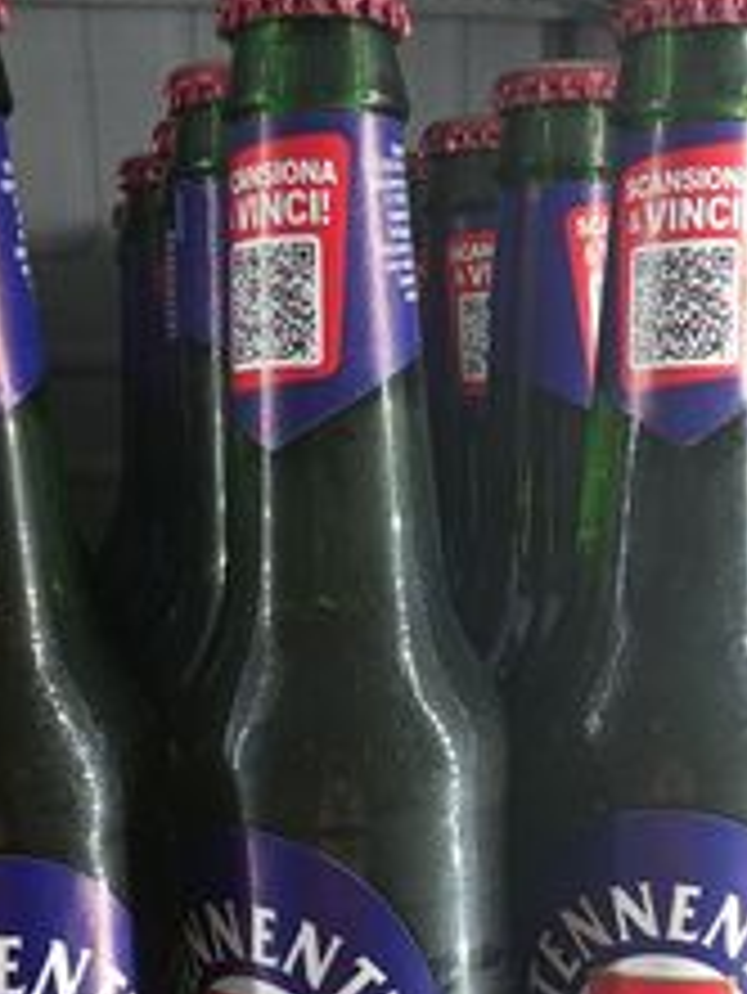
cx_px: 428
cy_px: 902
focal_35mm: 54
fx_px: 1552
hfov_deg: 27.0
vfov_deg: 33.6
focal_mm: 2.87
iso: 100
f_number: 2
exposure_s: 1/33.3
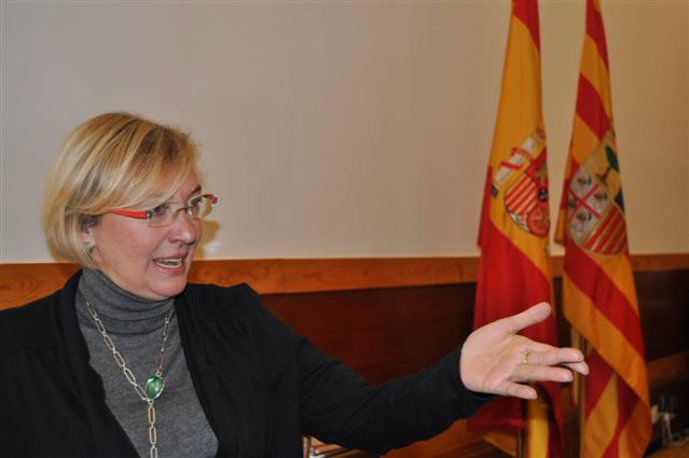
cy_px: 229
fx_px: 917
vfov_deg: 28.0
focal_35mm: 48
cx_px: 344
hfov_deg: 41.2
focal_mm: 32
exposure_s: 1/80
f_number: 4.5
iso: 500
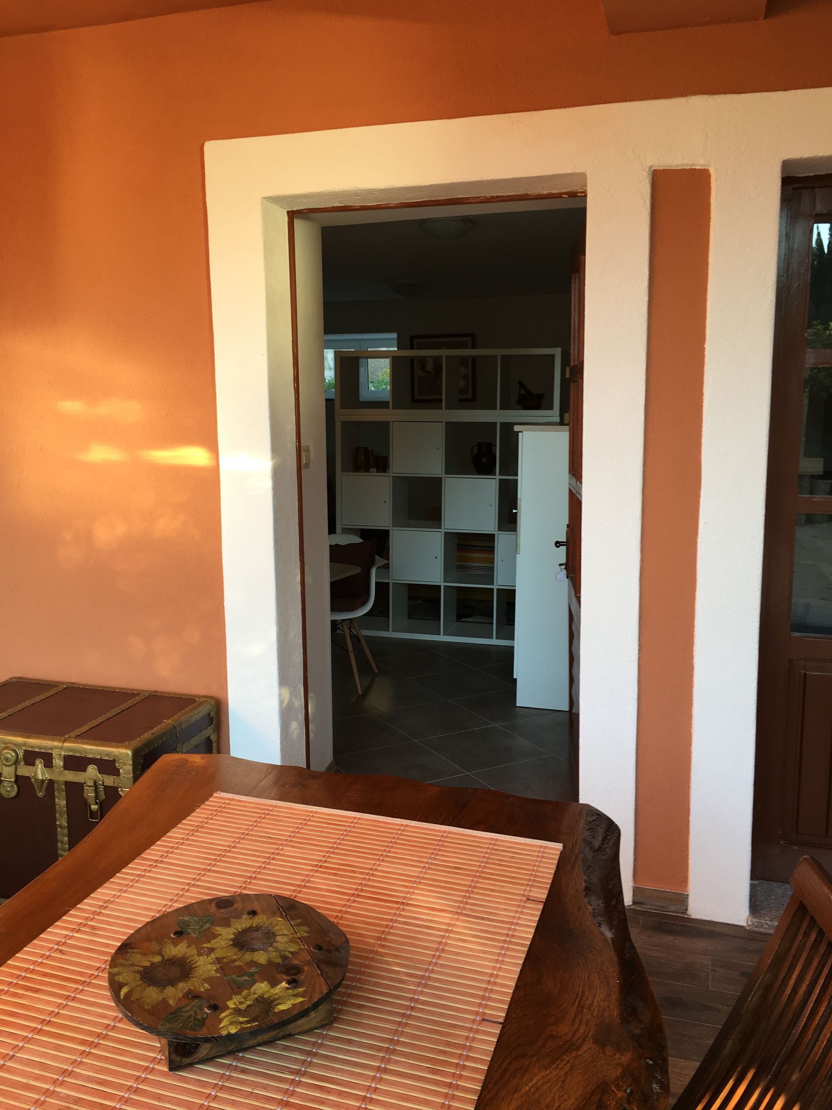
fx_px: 929
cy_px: 555
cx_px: 416
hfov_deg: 48.2
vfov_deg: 61.7
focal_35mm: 29
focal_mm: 4.15
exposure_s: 1/50
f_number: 2.2
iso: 25
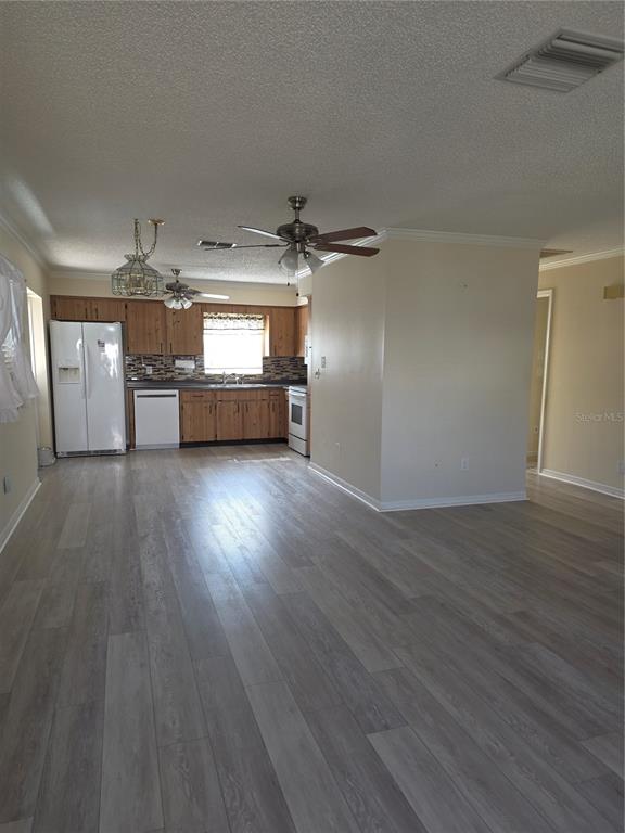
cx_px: 312
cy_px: 416
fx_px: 554
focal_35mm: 23
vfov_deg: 73.9
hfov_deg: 58.9
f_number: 1.7
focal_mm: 6.25
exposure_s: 1/60
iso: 100
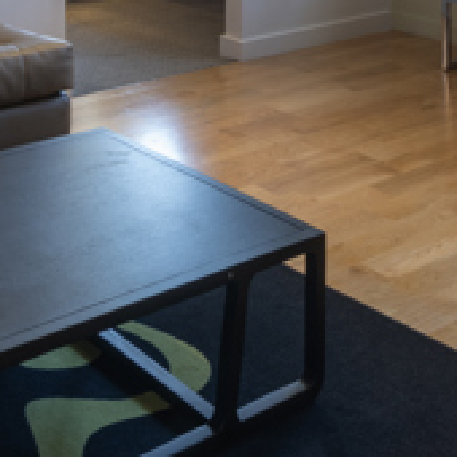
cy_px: -204
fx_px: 1046
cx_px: 137
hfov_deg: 24.5
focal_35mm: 70
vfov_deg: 21.3
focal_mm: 14
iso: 100
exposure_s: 4
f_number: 16
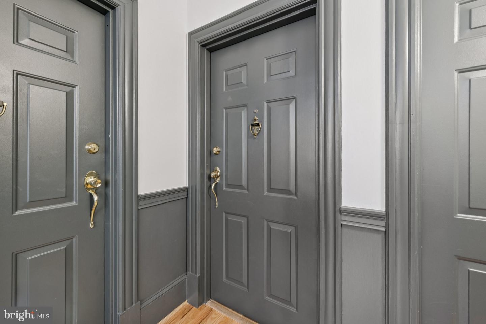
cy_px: 162
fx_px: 189
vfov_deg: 81.2
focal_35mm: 14
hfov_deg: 104.3
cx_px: 243
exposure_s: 1.6
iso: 320
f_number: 10
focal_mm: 14
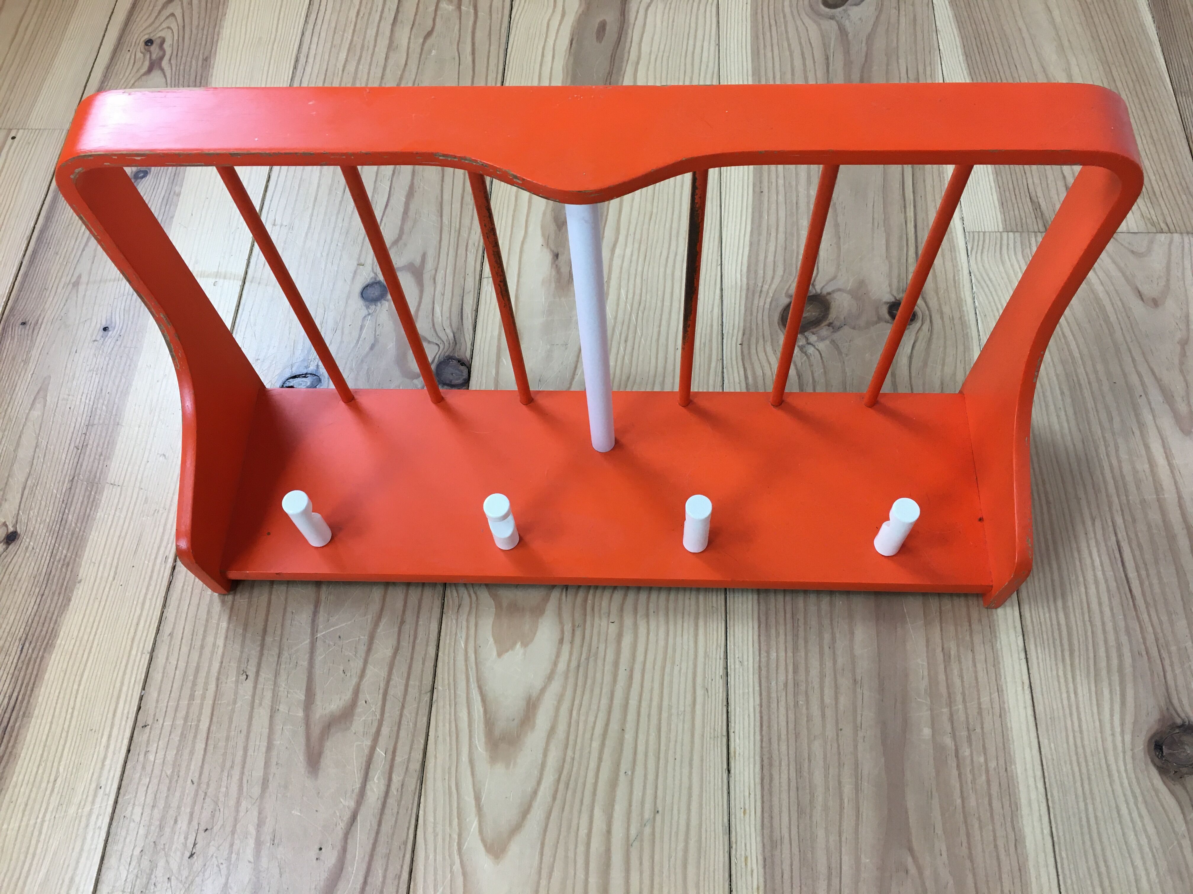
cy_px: 447
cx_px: 596
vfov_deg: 48.2
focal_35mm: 29
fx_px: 999
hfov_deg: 61.7
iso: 40
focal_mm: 4.15
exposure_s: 1/33
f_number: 2.2
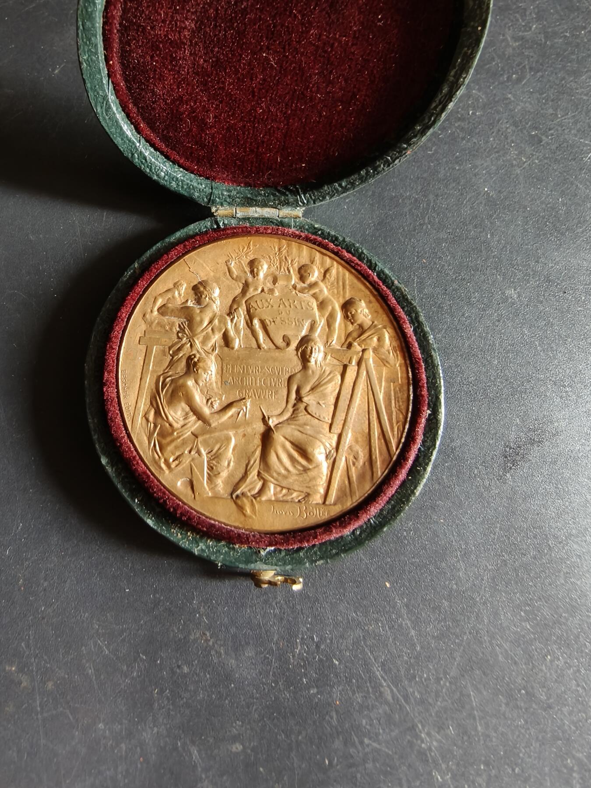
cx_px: 296
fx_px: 524
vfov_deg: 73.9
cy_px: 394
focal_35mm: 23
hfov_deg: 58.9
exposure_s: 1/30.5
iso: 1000
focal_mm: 2.32
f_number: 2
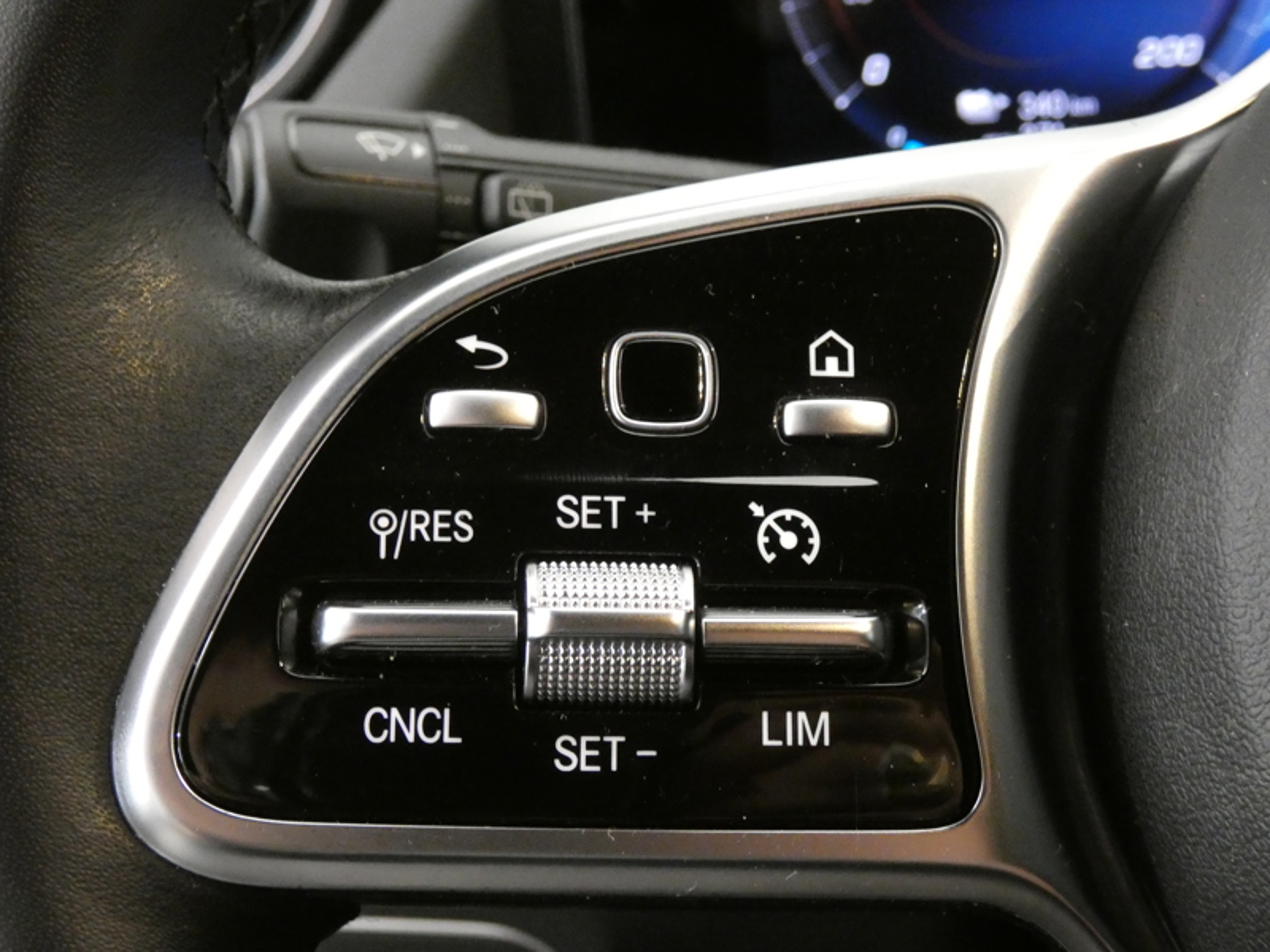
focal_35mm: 61
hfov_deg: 31.7
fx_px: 2238
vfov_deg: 24.0
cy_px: 476
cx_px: 635
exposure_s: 1/20
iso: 1600
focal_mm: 10.8
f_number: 4.1
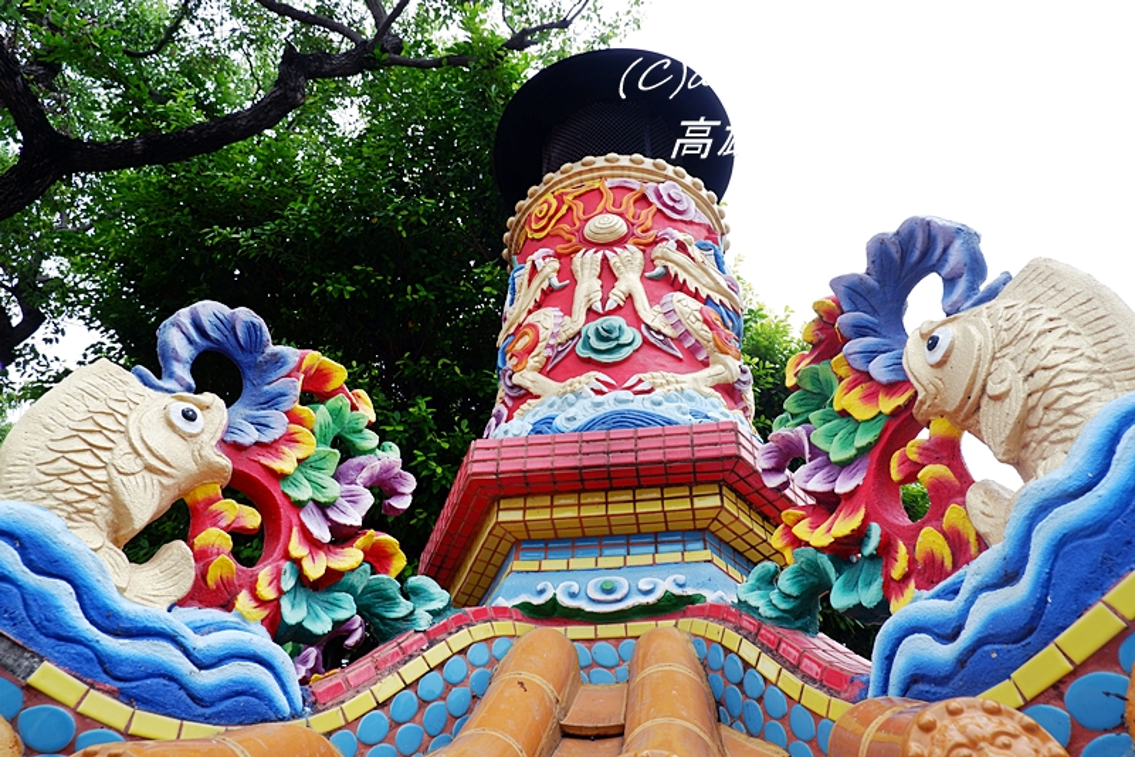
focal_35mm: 23
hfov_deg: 76.1
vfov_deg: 55.1
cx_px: 568
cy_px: 378
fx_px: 725
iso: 200
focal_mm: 15
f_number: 8
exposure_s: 1/150
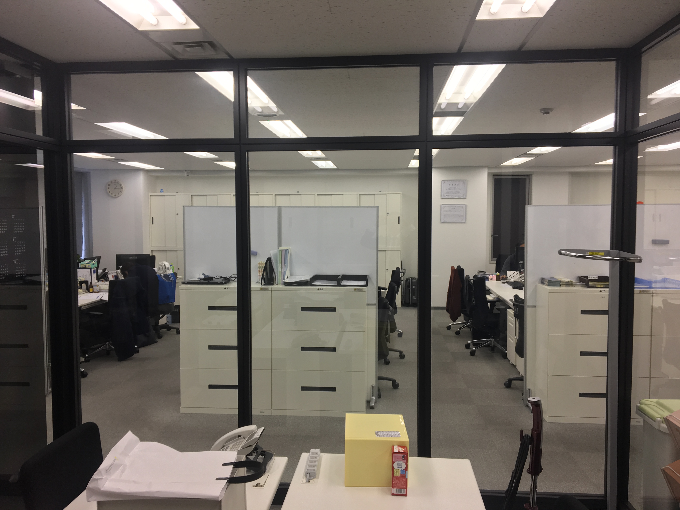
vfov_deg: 48.2
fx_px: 570
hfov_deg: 61.7
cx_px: 340
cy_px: 255
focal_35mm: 29
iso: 25
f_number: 2.2
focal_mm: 4.15
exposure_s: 1/40
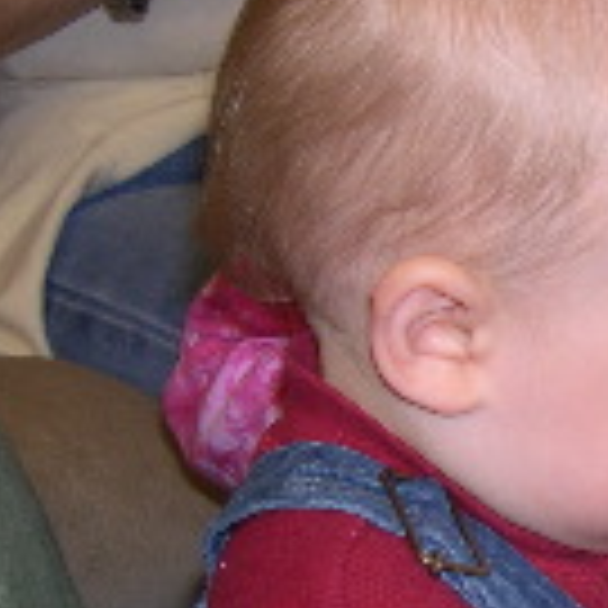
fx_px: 2226
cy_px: 507
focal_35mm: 112
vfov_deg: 15.4
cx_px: 770
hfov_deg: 14.9
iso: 100
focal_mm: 8
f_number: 2.8
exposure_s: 1/60
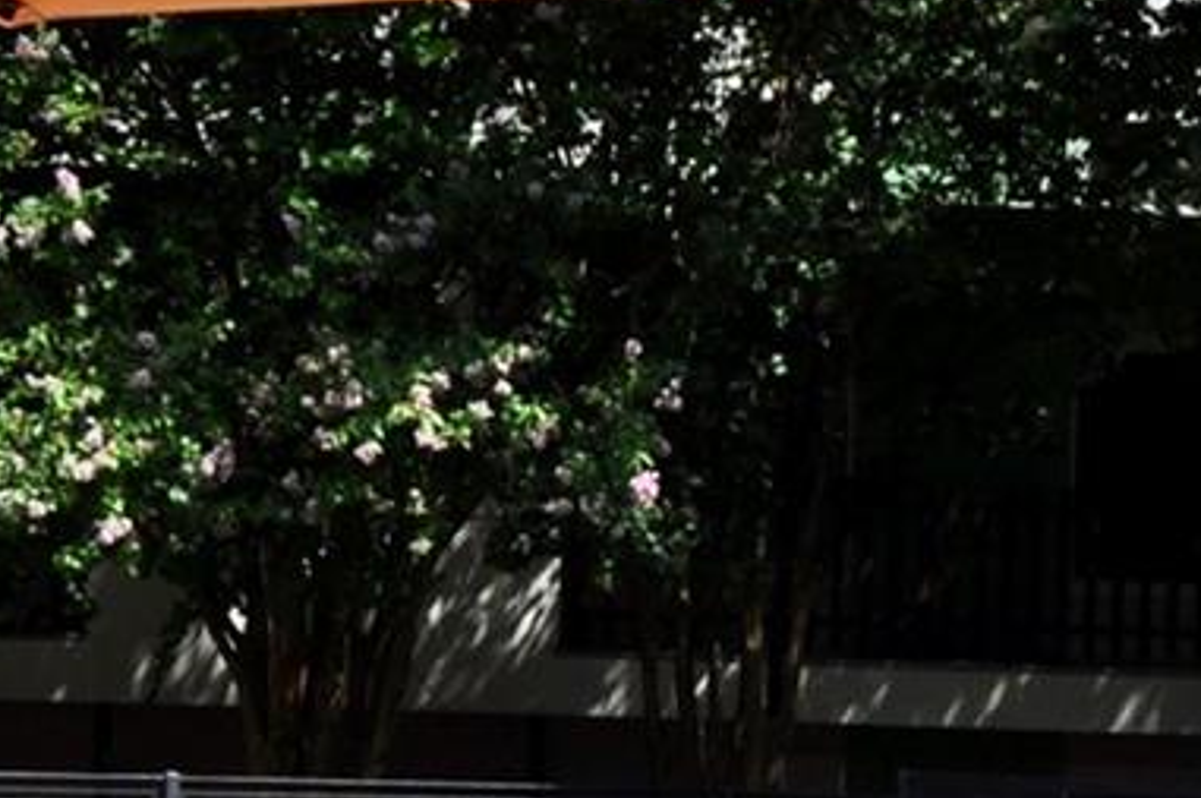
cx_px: 1378
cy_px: 1038
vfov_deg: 9.3
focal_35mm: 145
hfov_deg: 13.8
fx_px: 4831
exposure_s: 1/320
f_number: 9
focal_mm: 18
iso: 200
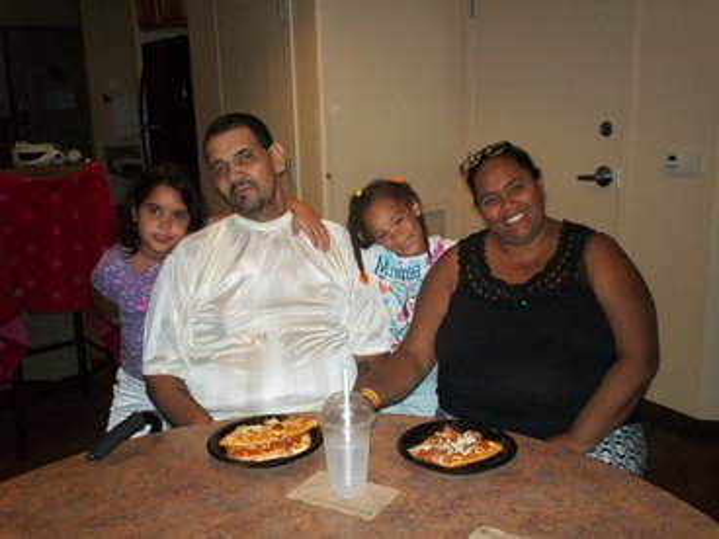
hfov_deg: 49.0
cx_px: 360
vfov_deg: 37.7
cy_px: 270
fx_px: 789
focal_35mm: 38
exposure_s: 1/30
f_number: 4.5
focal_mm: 6.3
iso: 250
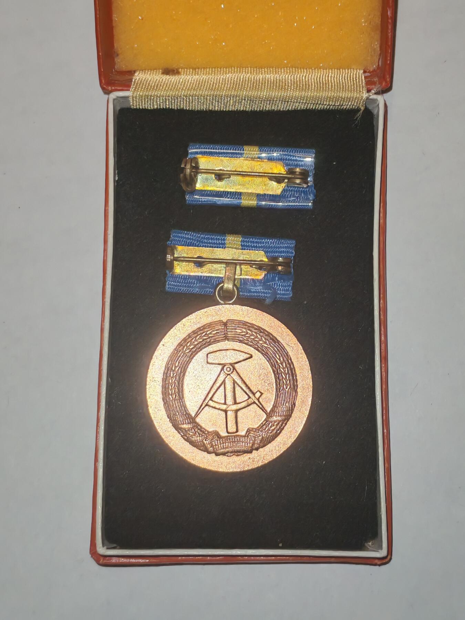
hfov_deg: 21.6
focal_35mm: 68
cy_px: 310
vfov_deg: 28.6
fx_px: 1218
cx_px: 232
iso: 80
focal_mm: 5.52
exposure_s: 1/100
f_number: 1.95
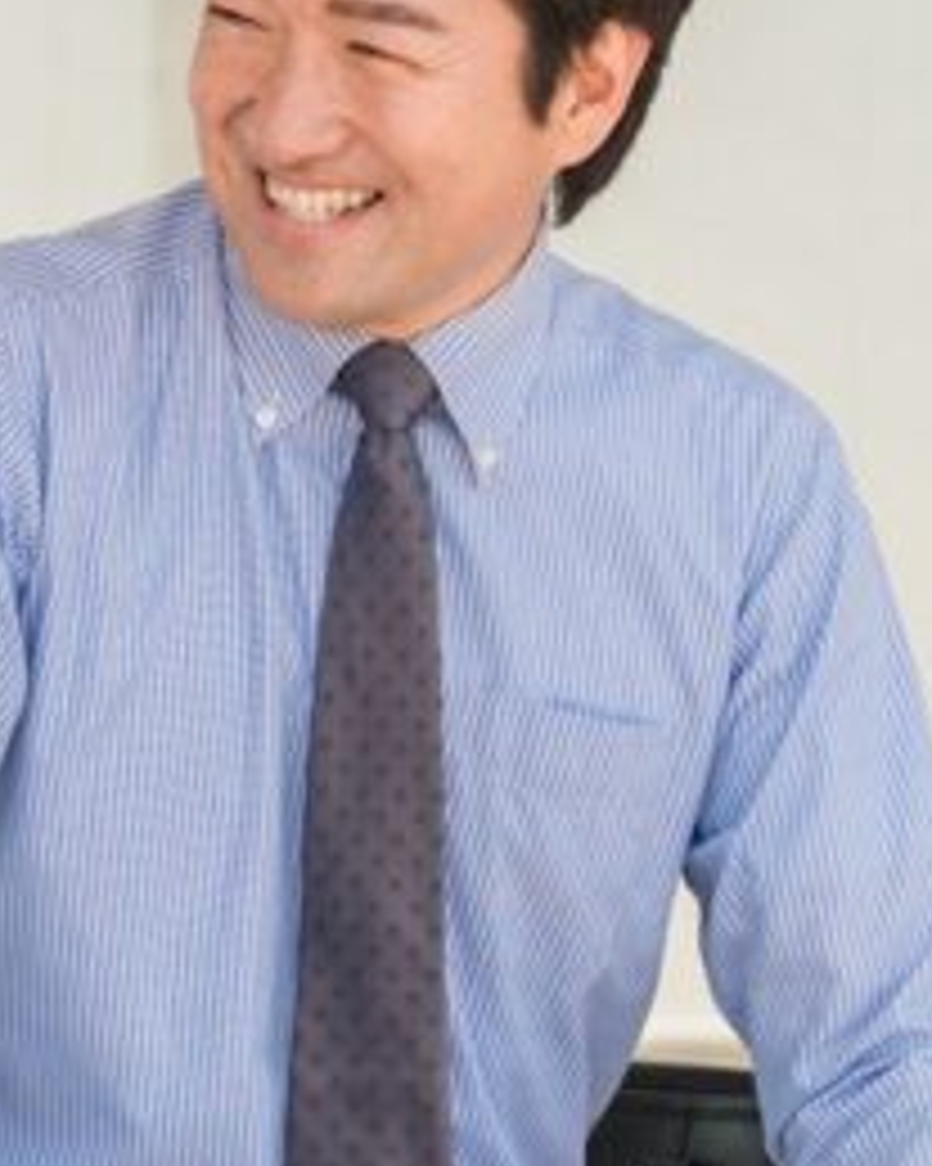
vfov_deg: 6.0
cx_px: -518
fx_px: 11212
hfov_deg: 4.7
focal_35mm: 325
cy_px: 689
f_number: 6.3
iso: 100
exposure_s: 1/160
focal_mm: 103
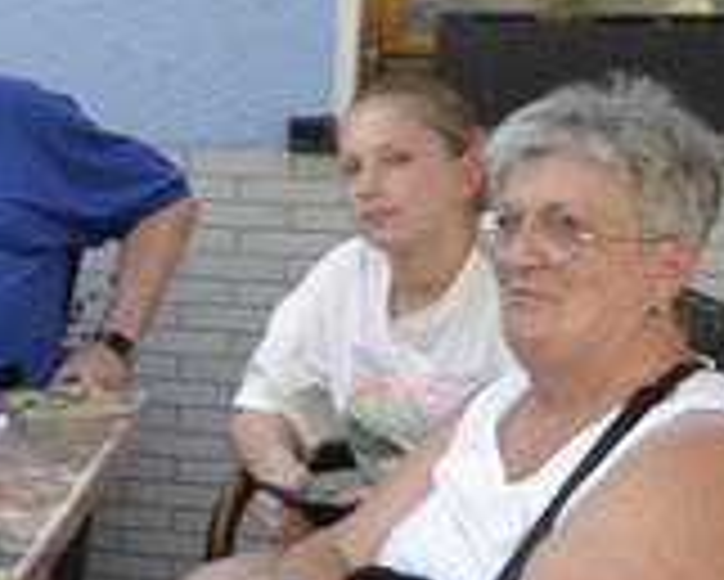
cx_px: -265
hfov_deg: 17.7
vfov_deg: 15.4
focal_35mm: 100
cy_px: 312
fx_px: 2151
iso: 125
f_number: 5.6
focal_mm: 25
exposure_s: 1/125
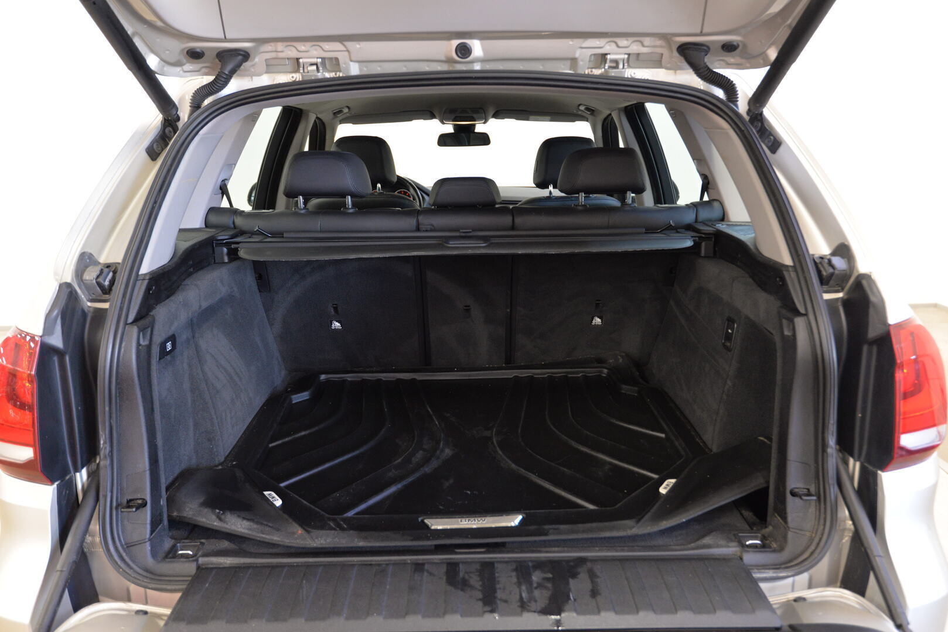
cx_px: 474
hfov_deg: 61.9
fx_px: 790
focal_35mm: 30
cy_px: 316
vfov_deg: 43.6
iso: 2000
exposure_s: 1/30
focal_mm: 30
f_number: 4
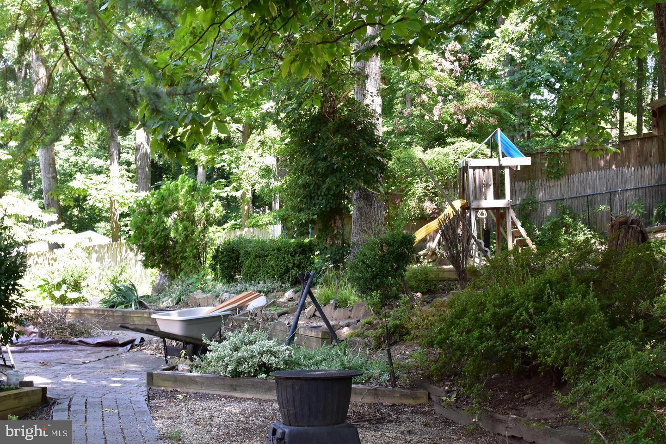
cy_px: 222
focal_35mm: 52
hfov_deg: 37.9
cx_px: 333
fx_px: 971
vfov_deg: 25.8
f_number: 8
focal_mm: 35
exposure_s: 1/80
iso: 640
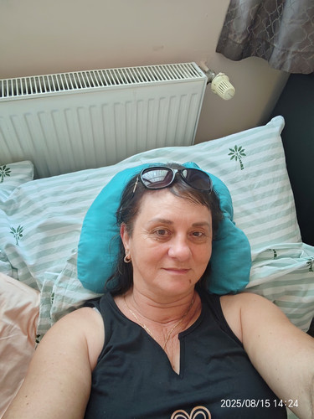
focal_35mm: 23
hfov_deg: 58.9
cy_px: 210
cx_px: 157
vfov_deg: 73.9
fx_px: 278
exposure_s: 1/20
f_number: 2.4
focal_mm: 2.66
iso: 4000
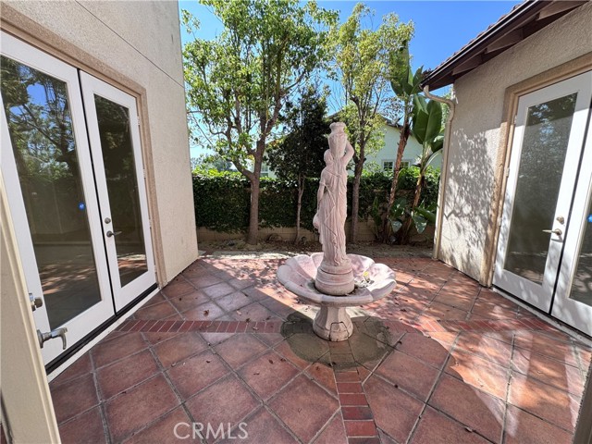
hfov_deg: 102.1
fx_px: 239
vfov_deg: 85.7
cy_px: 222
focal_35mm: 14
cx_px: 296
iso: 40
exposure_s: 1/277
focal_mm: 2.22
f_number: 2.2
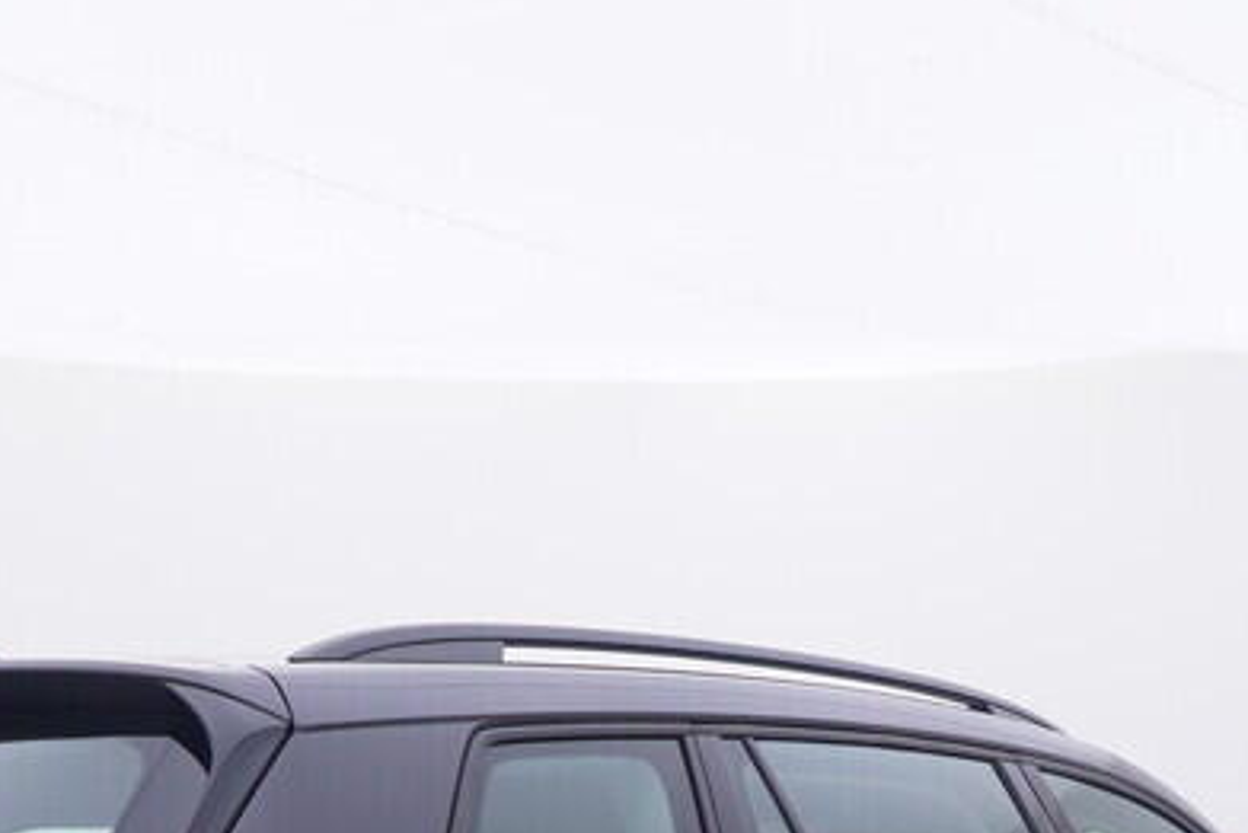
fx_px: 2873
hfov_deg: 24.5
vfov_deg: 15.0
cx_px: 677
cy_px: 1356
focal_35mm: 83
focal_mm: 15
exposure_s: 1/80
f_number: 5
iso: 200
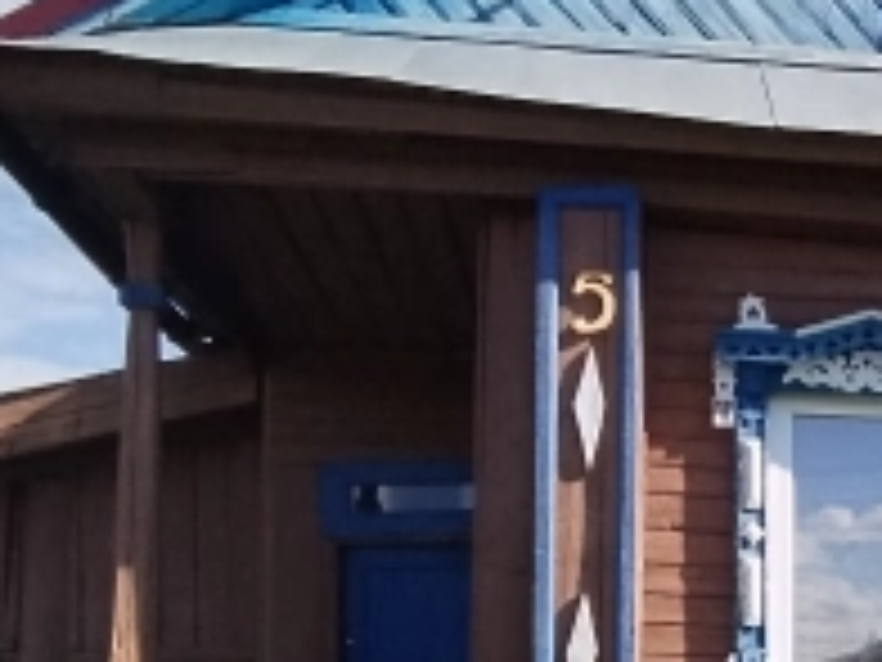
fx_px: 1376
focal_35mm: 54
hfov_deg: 33.0
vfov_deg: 25.9
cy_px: 626
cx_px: 850
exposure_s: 1/2932
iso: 100
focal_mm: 1.42
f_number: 2.2
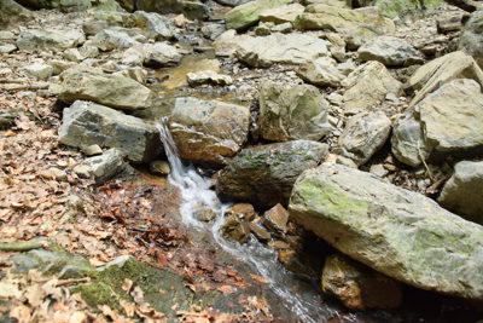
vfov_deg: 41.7
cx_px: 242
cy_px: 162
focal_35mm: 32
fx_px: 423
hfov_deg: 59.5
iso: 800
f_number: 6.3
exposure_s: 1/25
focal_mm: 21
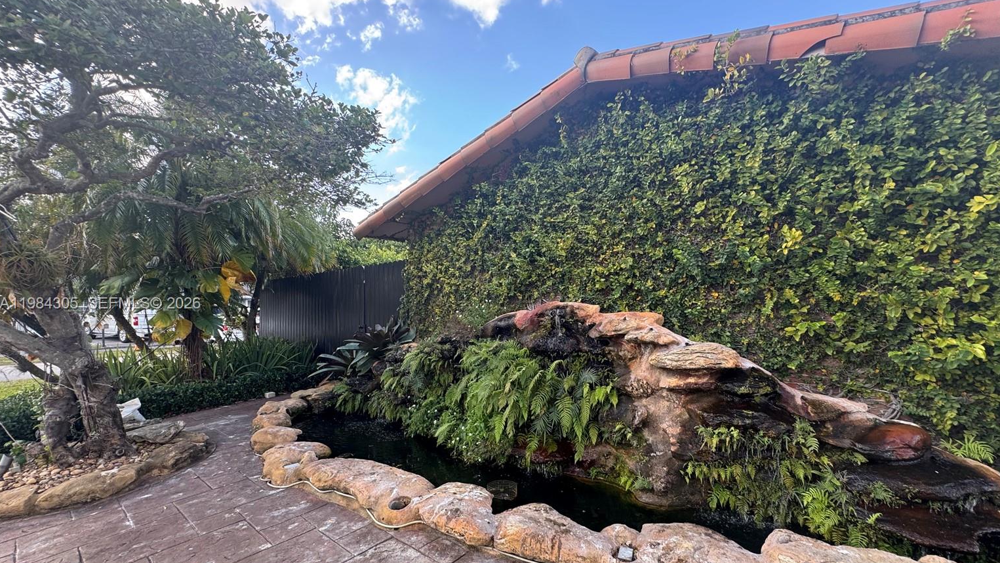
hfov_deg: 99.3
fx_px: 424
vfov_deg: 67.0
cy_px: 304
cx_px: 521
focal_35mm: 16
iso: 50
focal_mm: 2.22
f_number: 2.2
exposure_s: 1/99
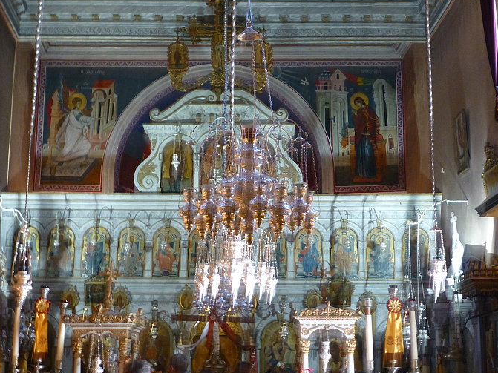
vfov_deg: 21.6
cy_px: 178
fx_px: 978
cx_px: 220
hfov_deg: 28.5
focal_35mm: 68
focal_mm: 9.7
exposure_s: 1/5
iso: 400
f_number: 4.6
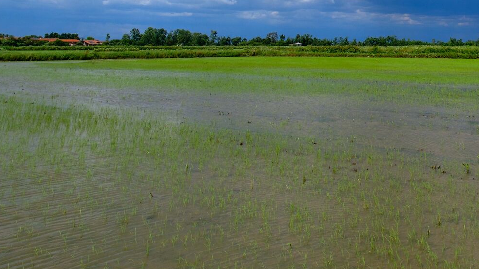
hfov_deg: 46.0
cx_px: 458
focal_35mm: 38
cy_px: -112
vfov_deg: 25.3
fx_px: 483
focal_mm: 10
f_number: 5.6
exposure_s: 1/1400
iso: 125
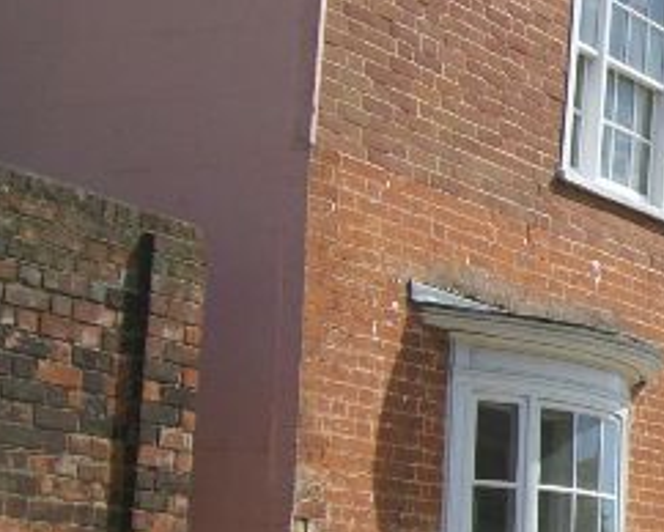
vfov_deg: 14.4
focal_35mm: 107
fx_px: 2104
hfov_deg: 16.6
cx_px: 944
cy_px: 296
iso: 80
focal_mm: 6
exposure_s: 1/566
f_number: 4.8
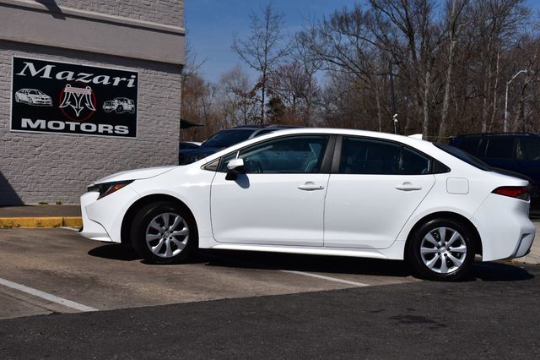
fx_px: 810
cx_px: 270
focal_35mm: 54
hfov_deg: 36.9
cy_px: 180
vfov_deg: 25.0
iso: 200
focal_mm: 36
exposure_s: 1/1000
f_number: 13
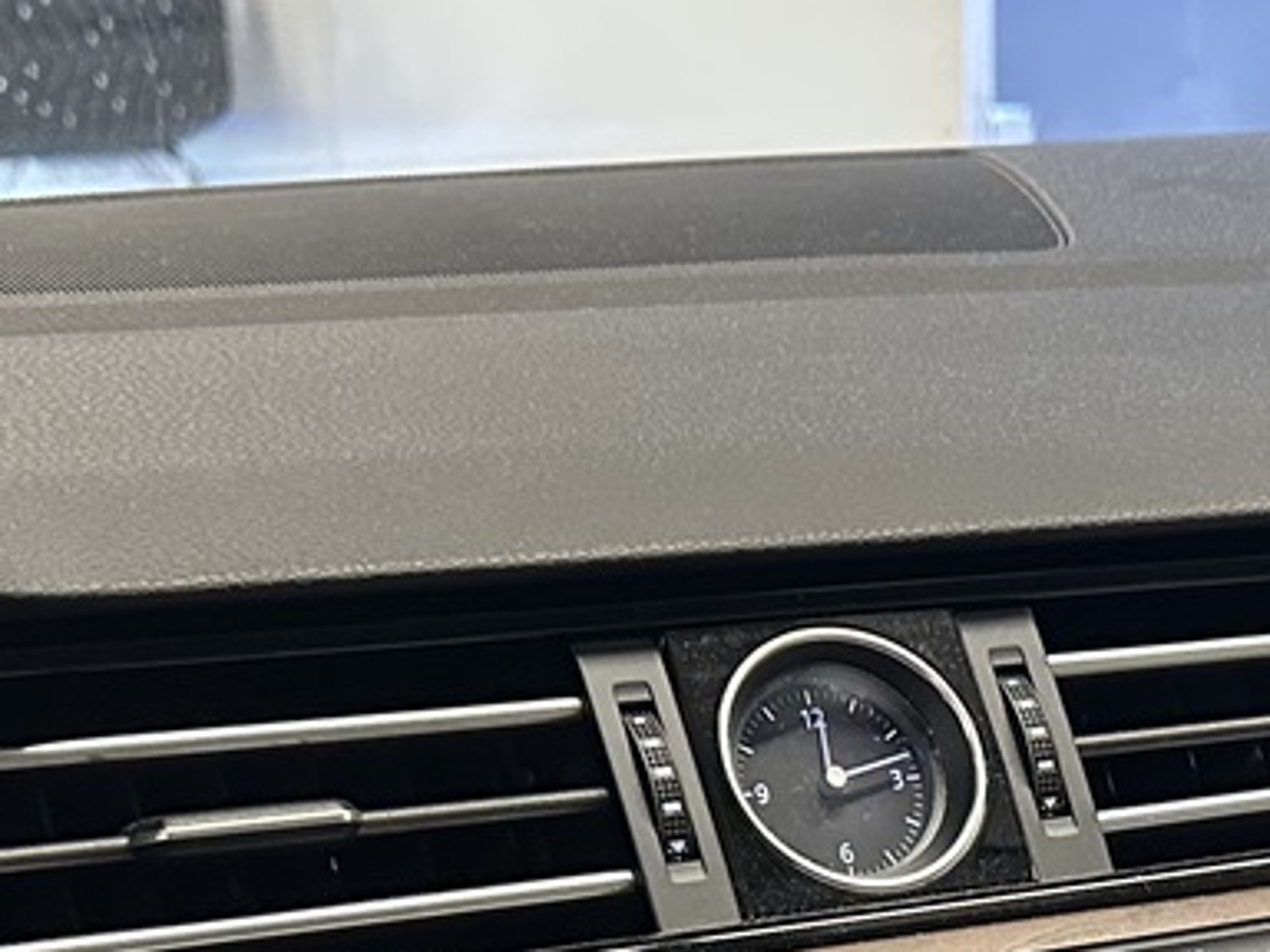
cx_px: 979
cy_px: 1676
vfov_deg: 14.6
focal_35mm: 90
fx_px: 3302
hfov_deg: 21.6
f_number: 1.78
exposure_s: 1/56
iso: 500
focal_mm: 6.86
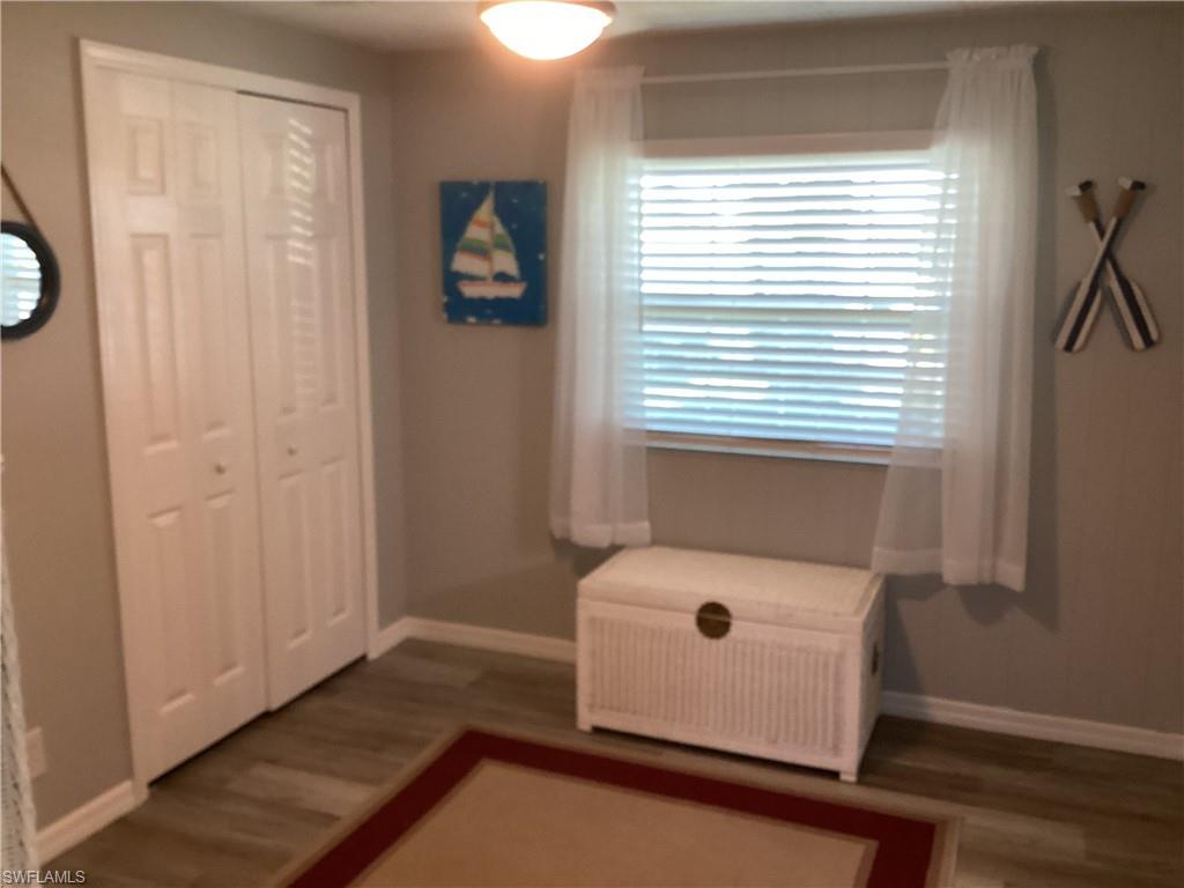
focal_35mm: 31
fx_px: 1060
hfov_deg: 58.4
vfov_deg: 45.4
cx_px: 592
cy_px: 444
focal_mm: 3.3
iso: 200
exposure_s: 1/60
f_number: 2.4
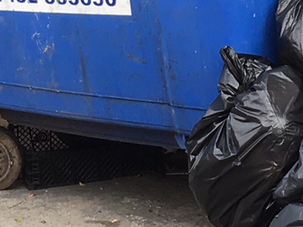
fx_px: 1523
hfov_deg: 11.3
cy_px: -23
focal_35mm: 174
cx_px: 211
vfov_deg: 8.5
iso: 25
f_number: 2.2
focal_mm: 4.15
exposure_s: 1/278
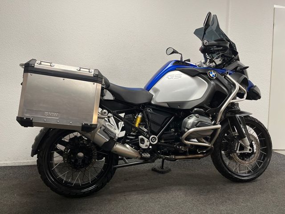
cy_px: 107
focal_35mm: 26
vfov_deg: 53.1
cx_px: 142
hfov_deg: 67.3
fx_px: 214
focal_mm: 5.1
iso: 125
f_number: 1.6
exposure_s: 1/100
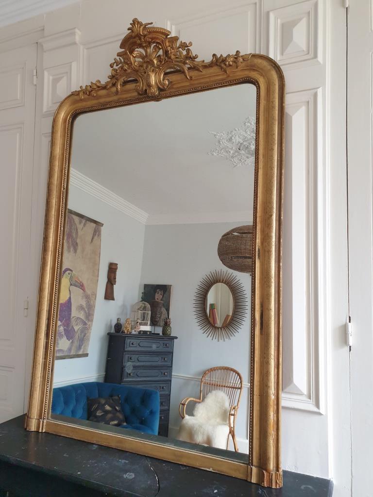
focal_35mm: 26
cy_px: 248
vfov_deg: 67.3
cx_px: 186
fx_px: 374
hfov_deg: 53.1
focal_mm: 4.3
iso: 320
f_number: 2.4
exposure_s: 1/50
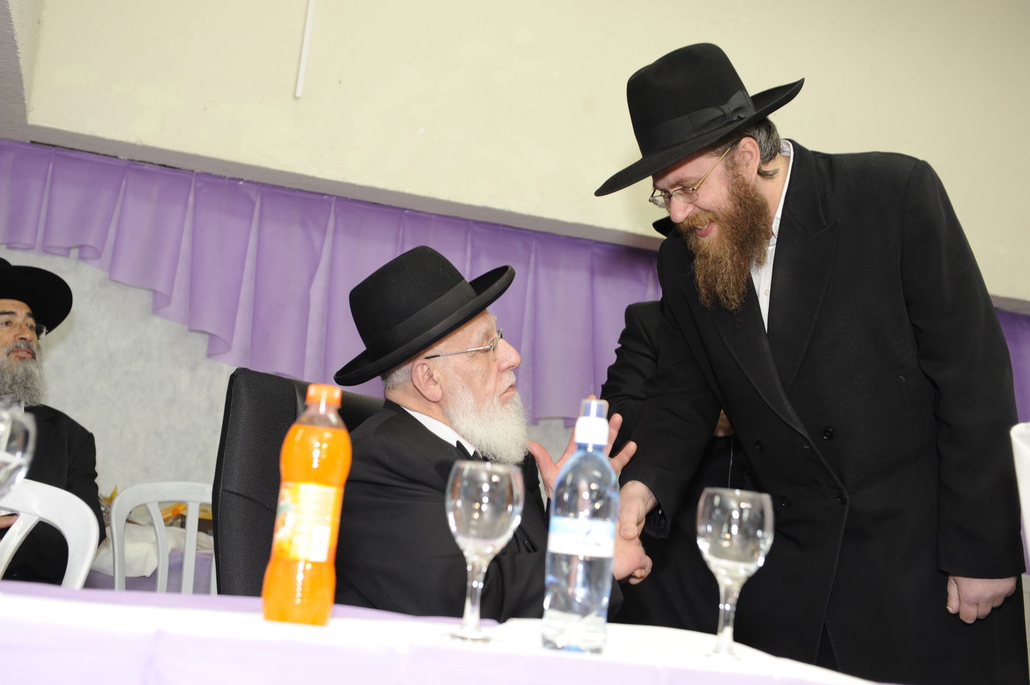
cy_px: 342
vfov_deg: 26.9
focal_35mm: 50
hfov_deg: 39.6
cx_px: 515
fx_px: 1429
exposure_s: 1/100
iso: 800
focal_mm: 50
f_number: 4.5
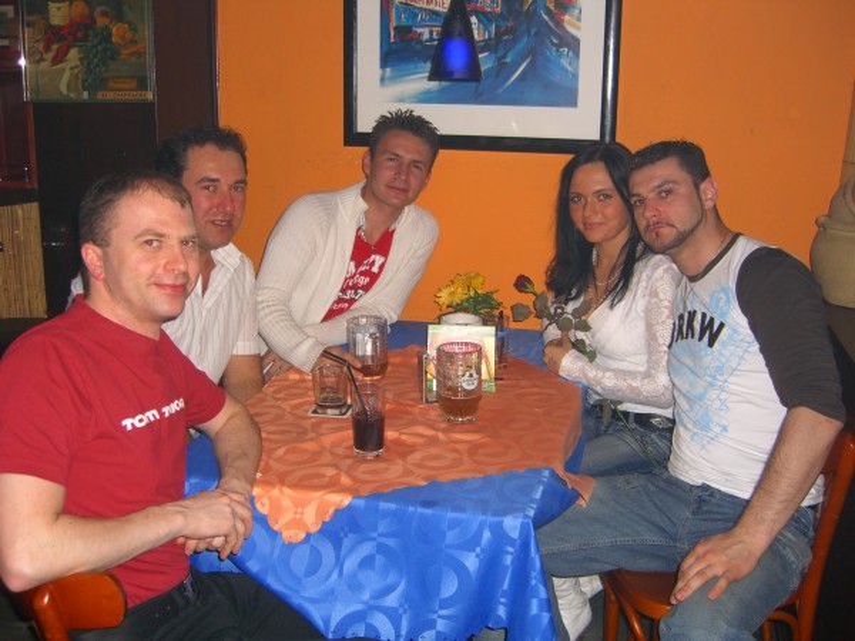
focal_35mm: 38
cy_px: 320
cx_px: 428
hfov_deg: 49.0
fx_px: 939
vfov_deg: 37.7
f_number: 2.8
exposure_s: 1/60
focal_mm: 7.9
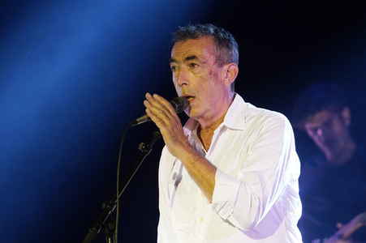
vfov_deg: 3.9
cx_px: 183
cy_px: 122
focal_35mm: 353
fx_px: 3586
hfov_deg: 5.8
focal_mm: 353
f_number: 6.3
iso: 3200
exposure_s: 1/200
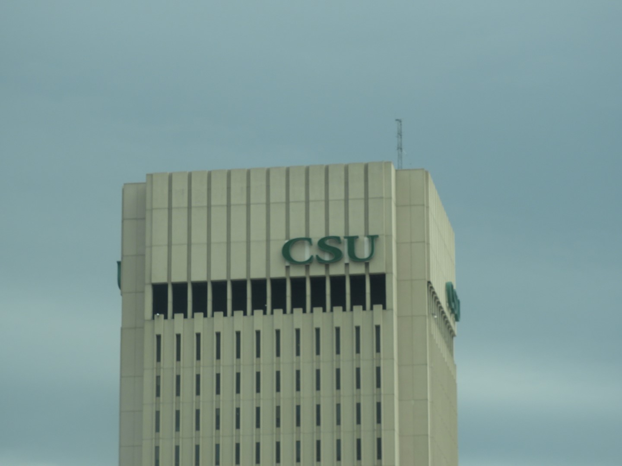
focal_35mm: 170
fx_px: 3055
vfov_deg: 8.7
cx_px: 311
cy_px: 233
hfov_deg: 11.6
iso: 100
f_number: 5.2
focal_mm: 30.5
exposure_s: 1/200
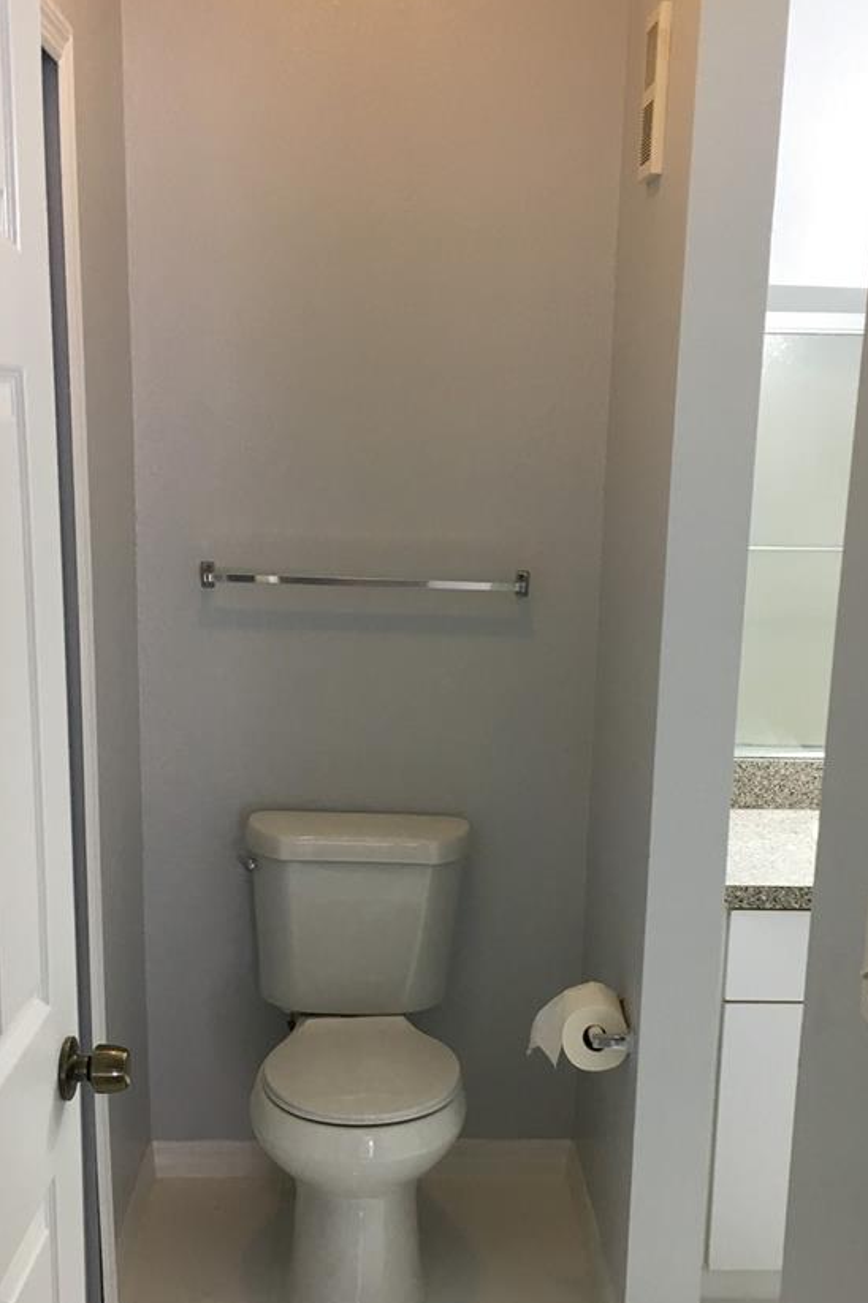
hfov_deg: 30.4
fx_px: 1593
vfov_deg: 44.1
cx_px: 496
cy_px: 833
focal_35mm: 44
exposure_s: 1/30
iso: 50
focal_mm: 4.15
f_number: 2.2
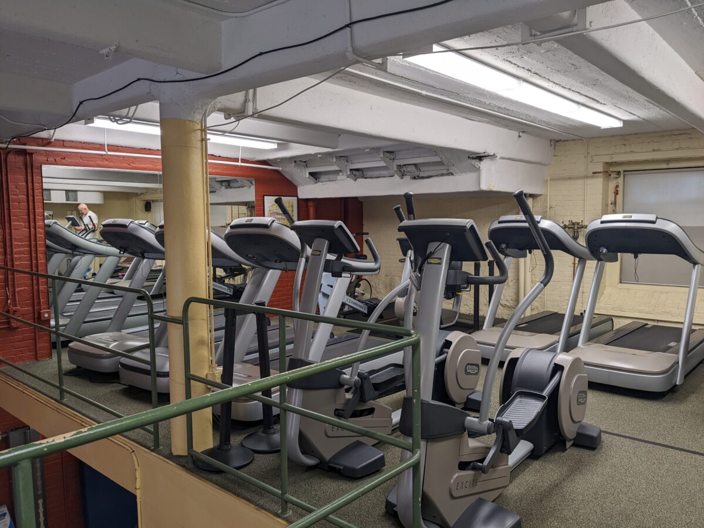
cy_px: 264
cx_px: 352
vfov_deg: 51.4
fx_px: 549
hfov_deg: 65.3
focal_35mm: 27
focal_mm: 4.38
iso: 47
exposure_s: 1/30
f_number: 1.73
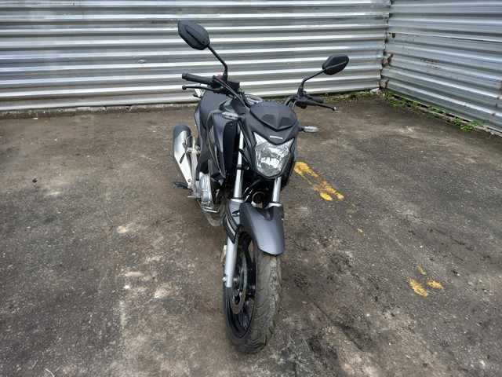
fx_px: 363
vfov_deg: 54.9
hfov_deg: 69.4
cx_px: 251
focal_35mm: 25
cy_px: 188
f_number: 2
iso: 25
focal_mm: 4.6
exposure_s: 1/172
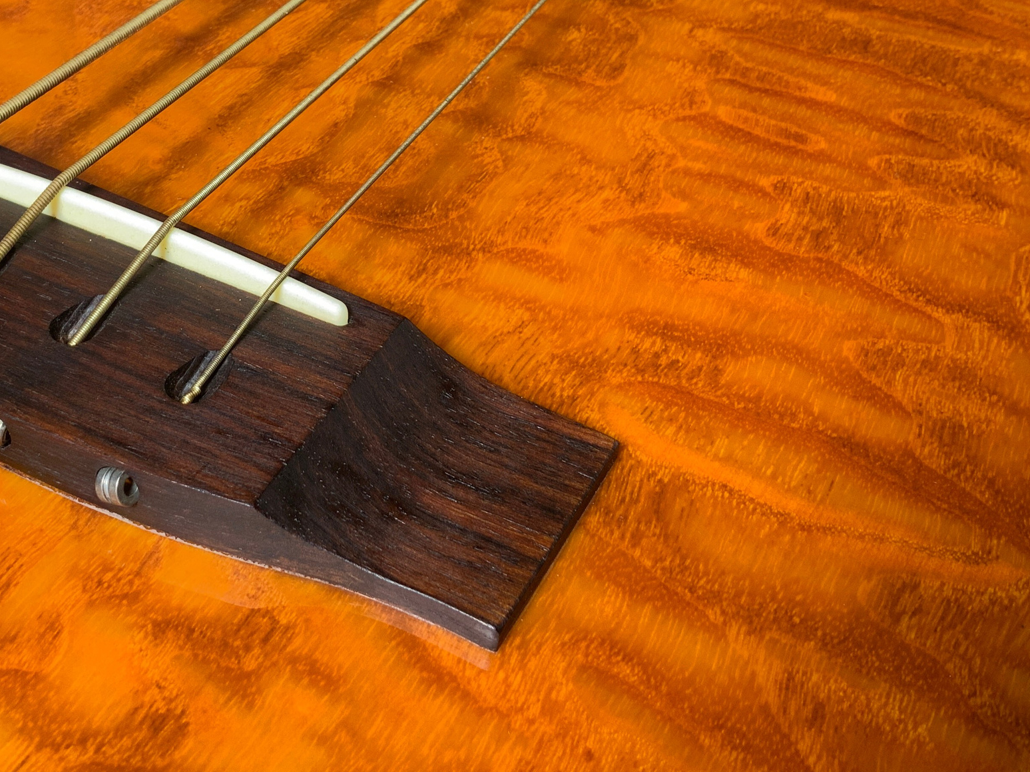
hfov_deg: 39.0
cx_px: 316
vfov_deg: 29.7
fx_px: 1428
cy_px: 187
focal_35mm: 48
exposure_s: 1/100
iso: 32
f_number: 1.8
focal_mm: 3
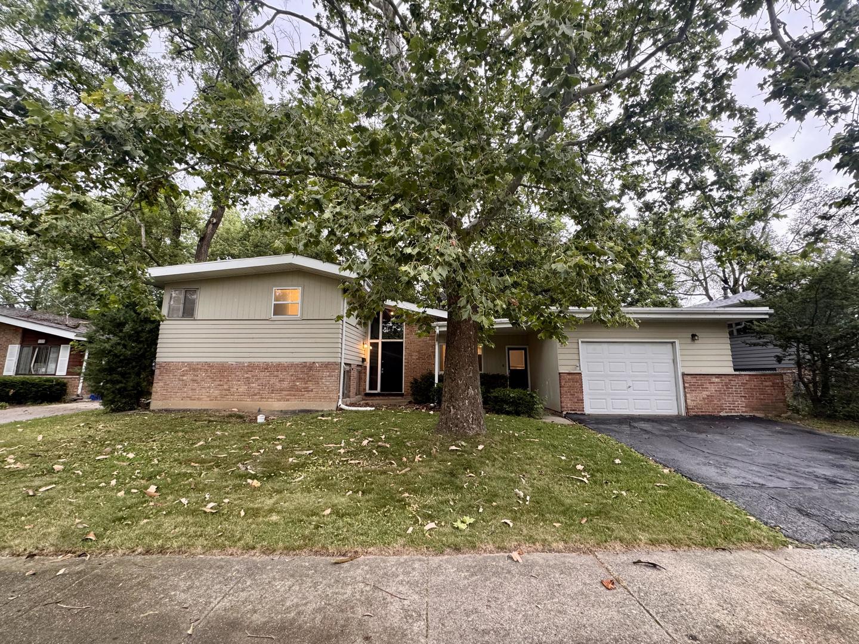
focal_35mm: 14
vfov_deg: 85.7
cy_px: 322
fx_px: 347
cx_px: 430
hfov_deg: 102.1
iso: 250
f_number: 2.2
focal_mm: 2.22
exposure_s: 1/60
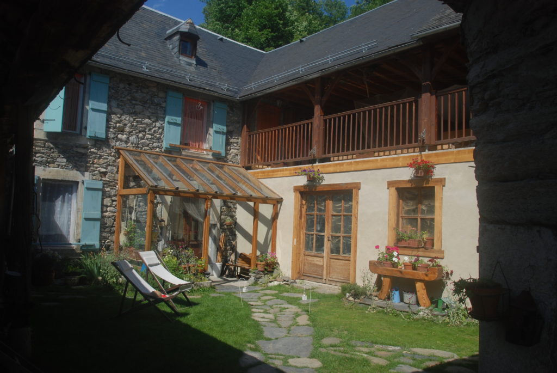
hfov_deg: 67.3
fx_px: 418
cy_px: 186
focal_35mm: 27
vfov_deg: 48.0
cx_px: 278
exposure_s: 1/160
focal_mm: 18
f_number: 11
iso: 125
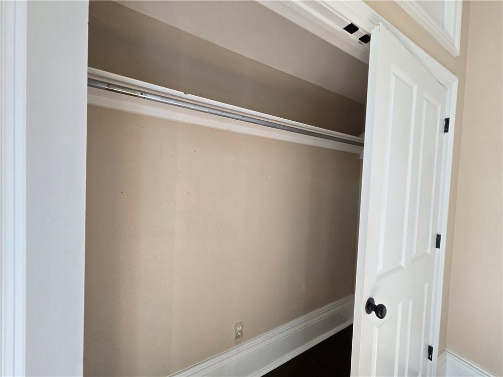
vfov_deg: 89.9
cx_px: 252
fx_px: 189
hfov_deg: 106.2
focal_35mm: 13
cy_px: 188
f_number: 2.2
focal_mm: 2.2
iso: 160
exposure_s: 1/100
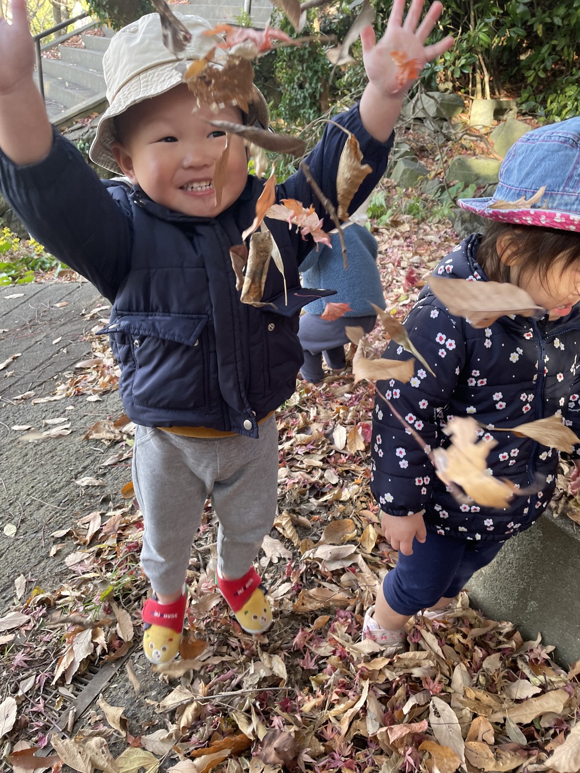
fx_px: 581
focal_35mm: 26
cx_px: 290
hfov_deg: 53.1
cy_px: 386
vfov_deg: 67.3
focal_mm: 4.2
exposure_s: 1/121
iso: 80
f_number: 1.6
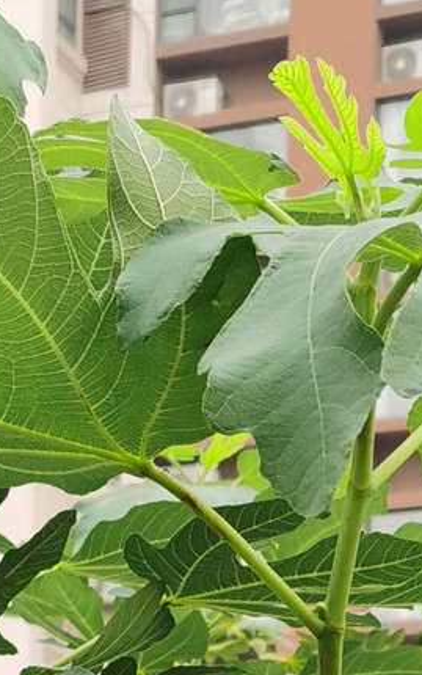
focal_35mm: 133
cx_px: 202
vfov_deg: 14.3
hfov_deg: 9.9
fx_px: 2446
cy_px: 1129
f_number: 1.6
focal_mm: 5.56
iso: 50
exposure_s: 1/228
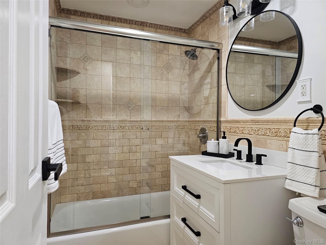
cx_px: 163
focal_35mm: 23
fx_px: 217
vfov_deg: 58.9
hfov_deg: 73.9
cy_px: 122
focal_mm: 6.3
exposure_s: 1/120
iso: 640
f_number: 1.7
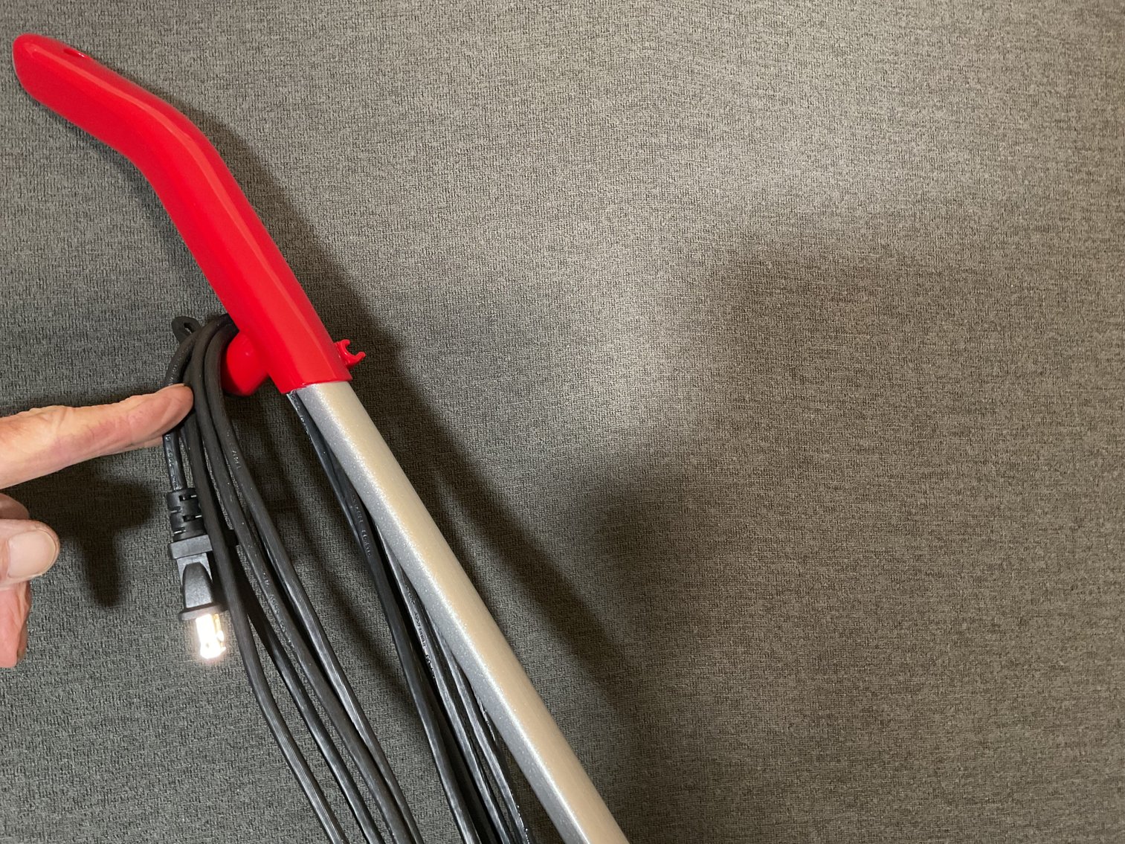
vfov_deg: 48.2
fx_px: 943
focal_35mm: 29
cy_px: 422
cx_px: 562
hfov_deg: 61.7
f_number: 1.8
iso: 320
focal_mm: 3
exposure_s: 1/33
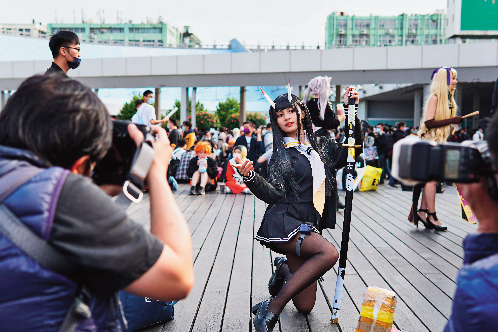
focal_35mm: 45
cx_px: 249
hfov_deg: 43.6
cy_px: 166
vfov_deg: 29.9
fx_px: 622
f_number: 2.8
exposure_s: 1/800
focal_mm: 30
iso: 100
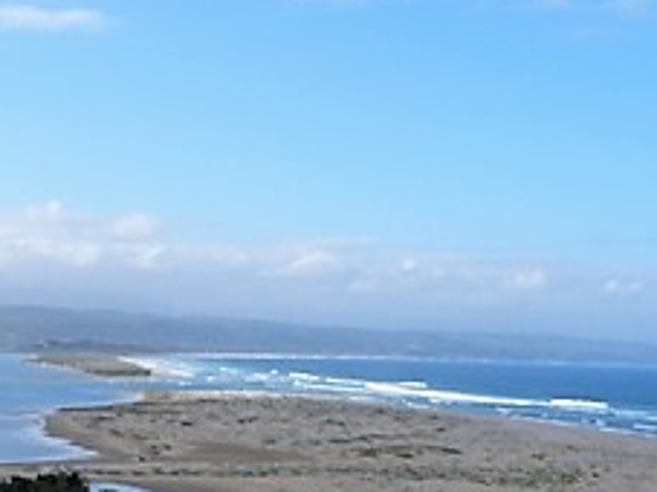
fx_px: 1461
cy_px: 307
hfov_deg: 25.3
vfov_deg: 19.1
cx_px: 275
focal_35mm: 77
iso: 160
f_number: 7.4
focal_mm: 7.1
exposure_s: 1/404
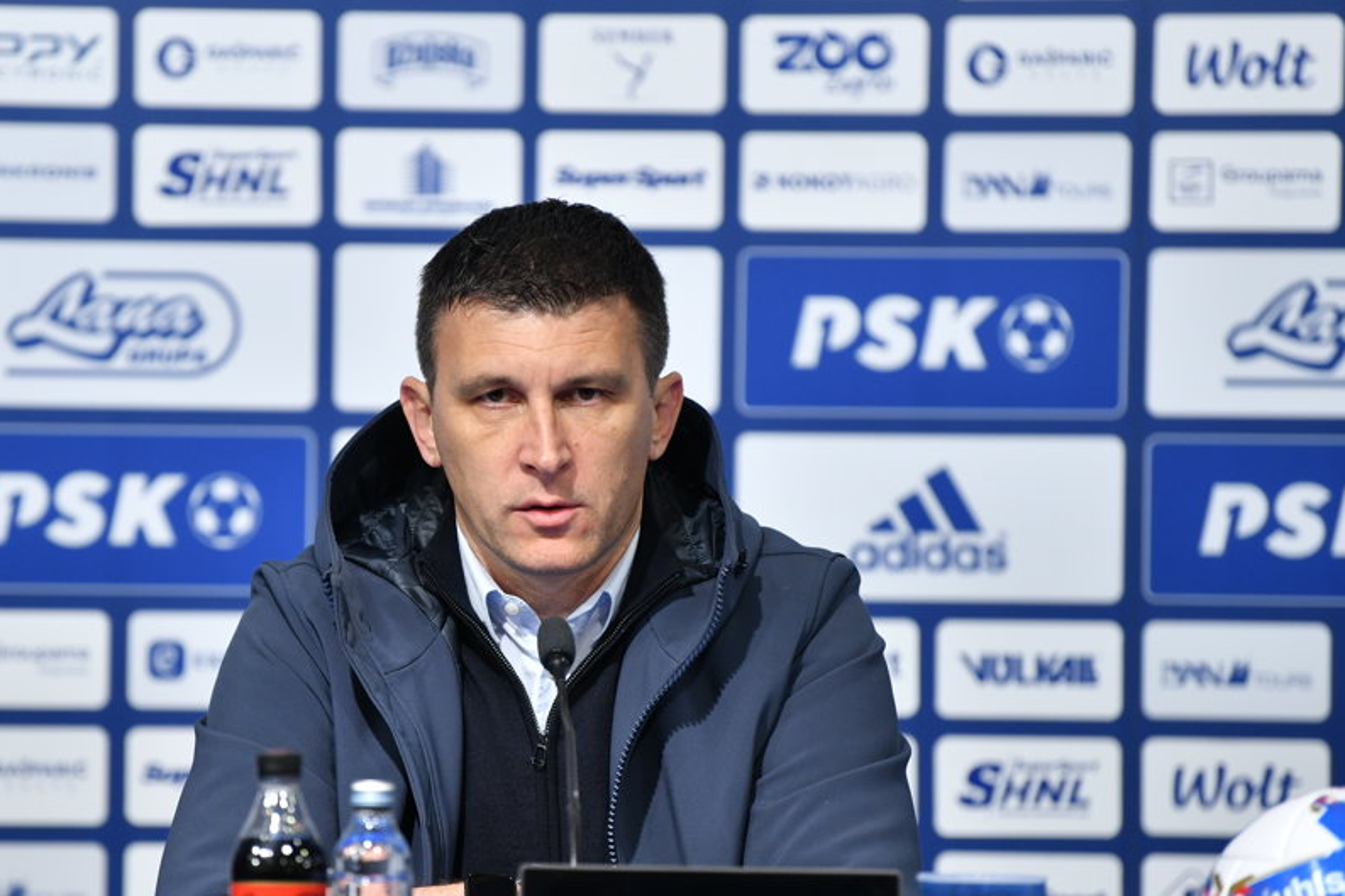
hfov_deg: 7.2
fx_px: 10720
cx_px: 468
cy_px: 521
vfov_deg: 4.8
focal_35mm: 287
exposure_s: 1/1000
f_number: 2.8
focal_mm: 190
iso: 1250
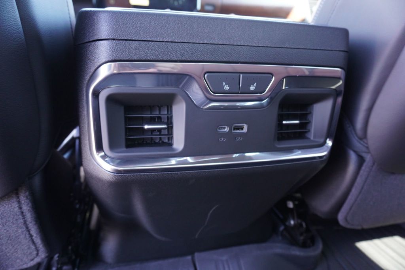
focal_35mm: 24
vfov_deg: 53.2
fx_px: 270
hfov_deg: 73.7
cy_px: 135
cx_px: 202
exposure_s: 1/60
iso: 1000
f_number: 4
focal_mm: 16
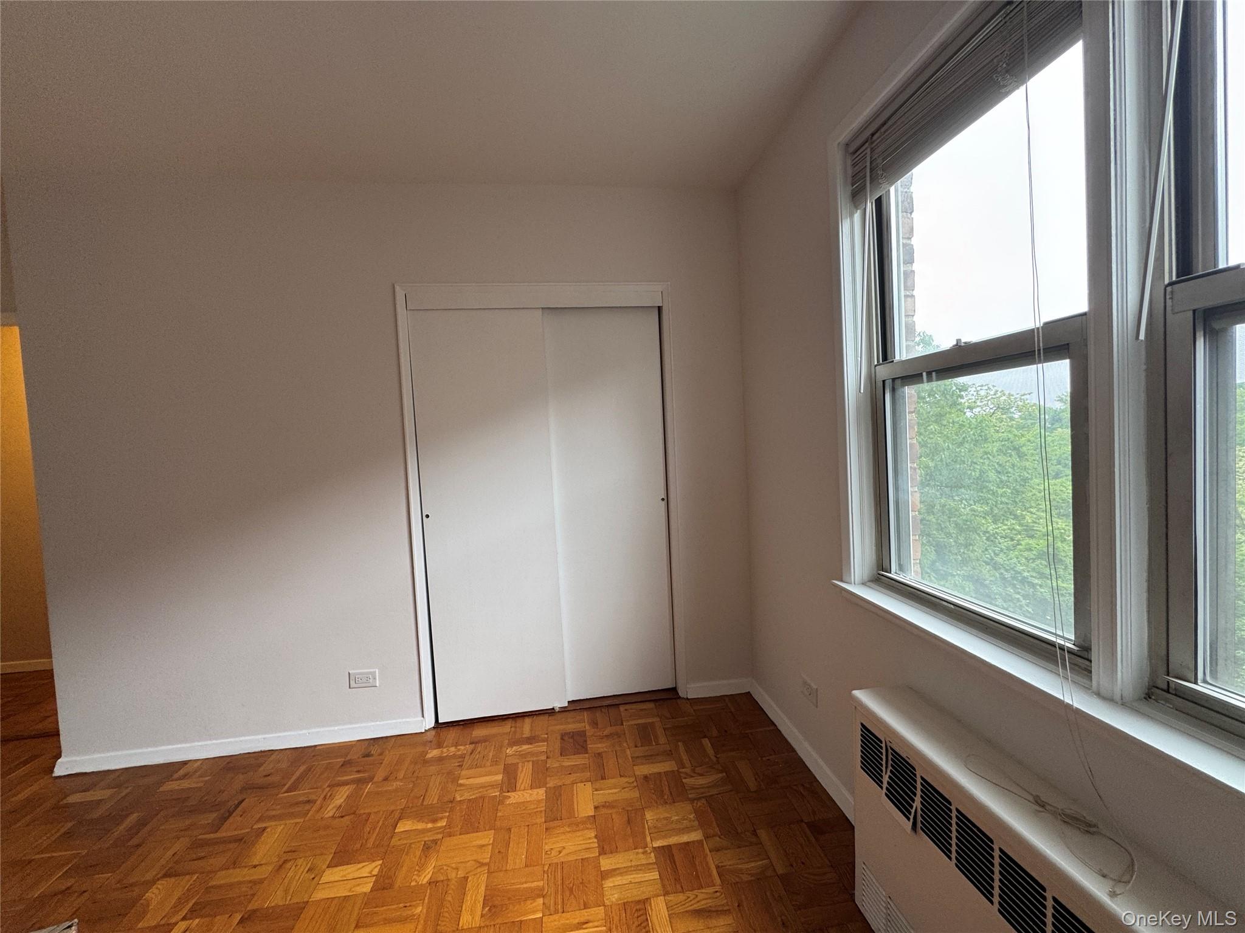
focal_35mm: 14
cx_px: 622
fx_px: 504
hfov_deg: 102.1
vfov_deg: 85.7
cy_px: 466
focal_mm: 2.22
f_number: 2.2
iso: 125
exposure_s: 1/99
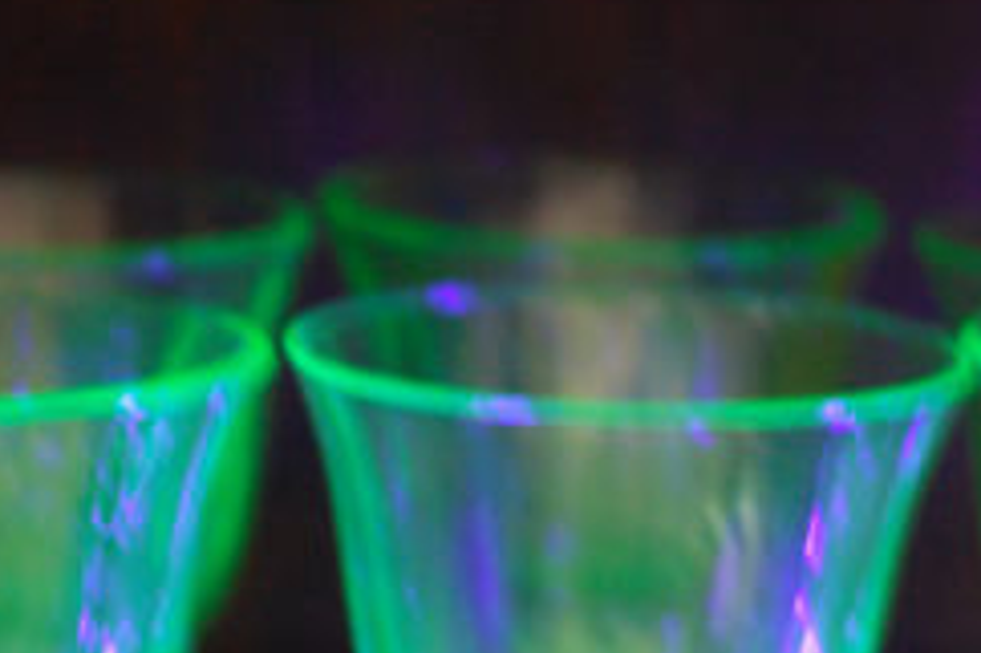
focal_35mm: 193
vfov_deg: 7.1
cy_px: 781
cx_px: 580
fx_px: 5255
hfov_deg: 10.7
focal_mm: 52
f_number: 5.6
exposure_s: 1/8
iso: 800
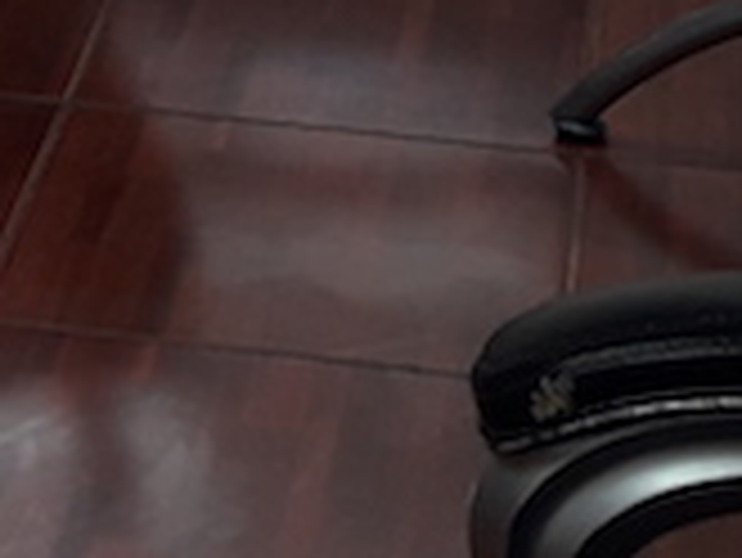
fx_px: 3732
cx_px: -315
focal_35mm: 174
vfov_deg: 7.6
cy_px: -1048
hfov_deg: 11.0
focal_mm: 3.7
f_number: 1.9
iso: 64
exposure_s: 1/40
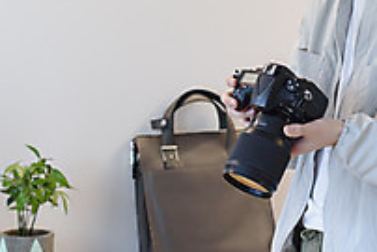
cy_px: 50
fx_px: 1551
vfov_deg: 9.3
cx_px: 210
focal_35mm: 148
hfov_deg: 13.9
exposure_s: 1/100
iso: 800
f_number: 4
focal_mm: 50
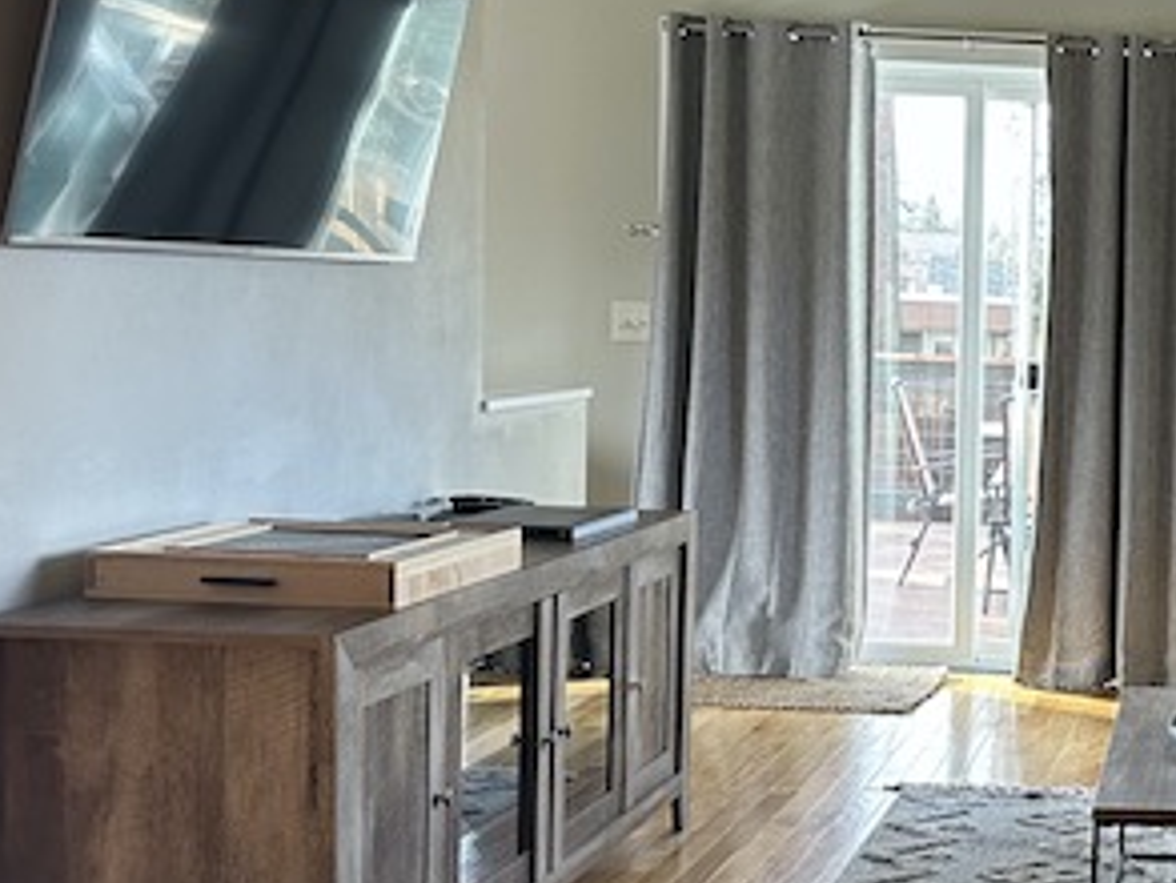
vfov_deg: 24.8
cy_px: 450
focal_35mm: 59
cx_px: 1244
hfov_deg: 29.9
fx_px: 2005
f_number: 1.78
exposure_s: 1/120
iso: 200
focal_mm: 6.86
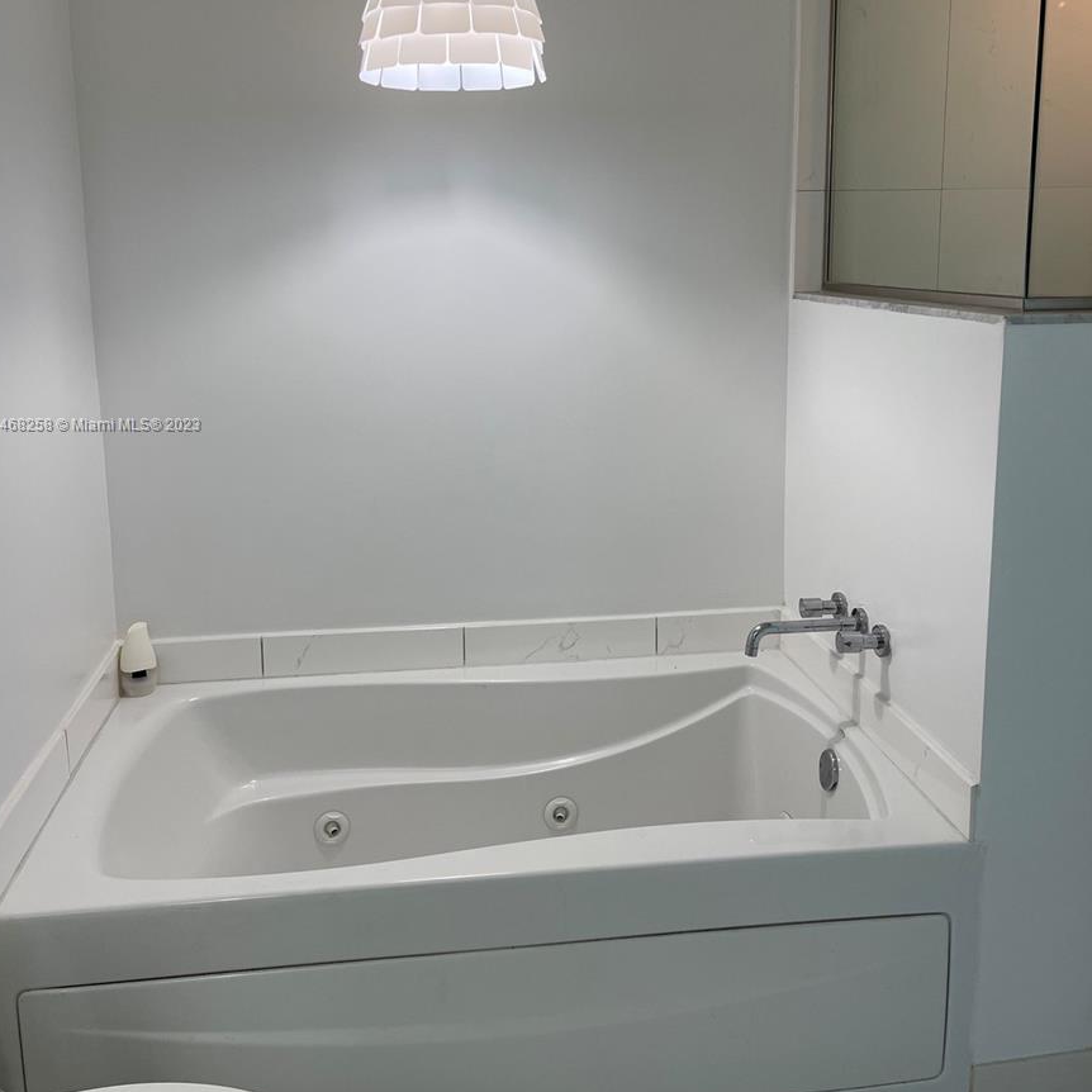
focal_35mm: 32
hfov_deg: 51.1
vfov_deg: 50.7
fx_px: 1142
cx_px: 538
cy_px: 426
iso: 64
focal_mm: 5.1
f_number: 1.6
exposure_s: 1/120
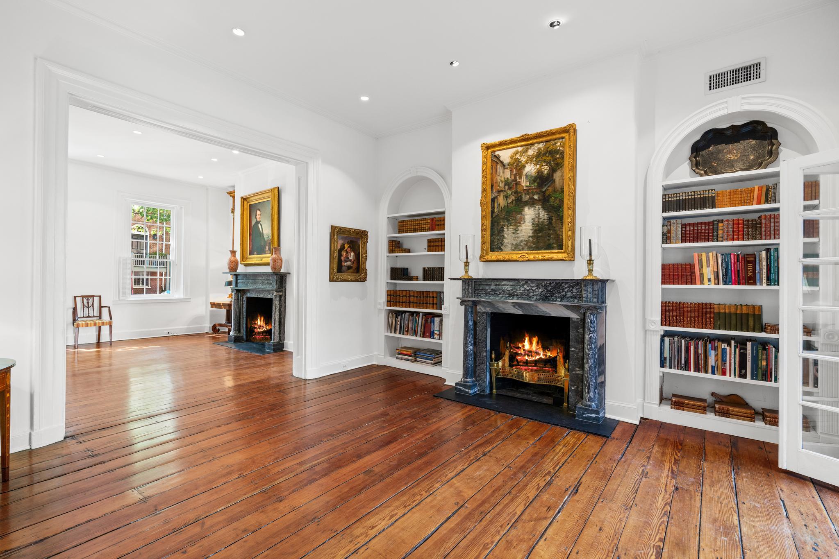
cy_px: 280
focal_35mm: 16
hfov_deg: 96.7
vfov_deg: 73.8
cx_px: 420
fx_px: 373
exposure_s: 1/1.25
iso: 640
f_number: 6.3
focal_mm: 16
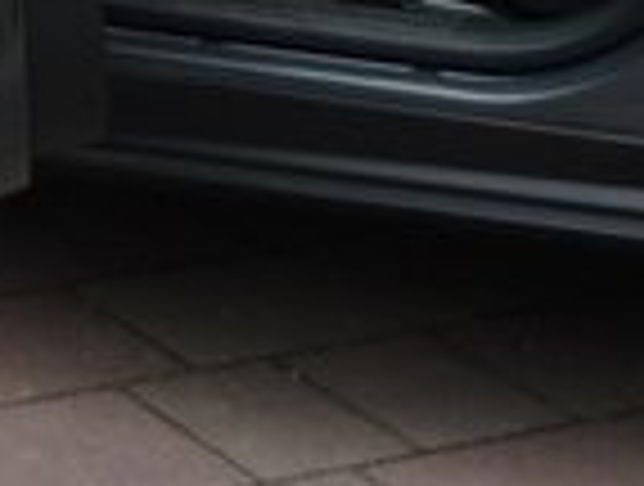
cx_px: -608
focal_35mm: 184
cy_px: -459
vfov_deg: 7.8
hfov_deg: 10.0
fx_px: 3432
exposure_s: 1/125
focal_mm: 5.5
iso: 100
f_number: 2.8
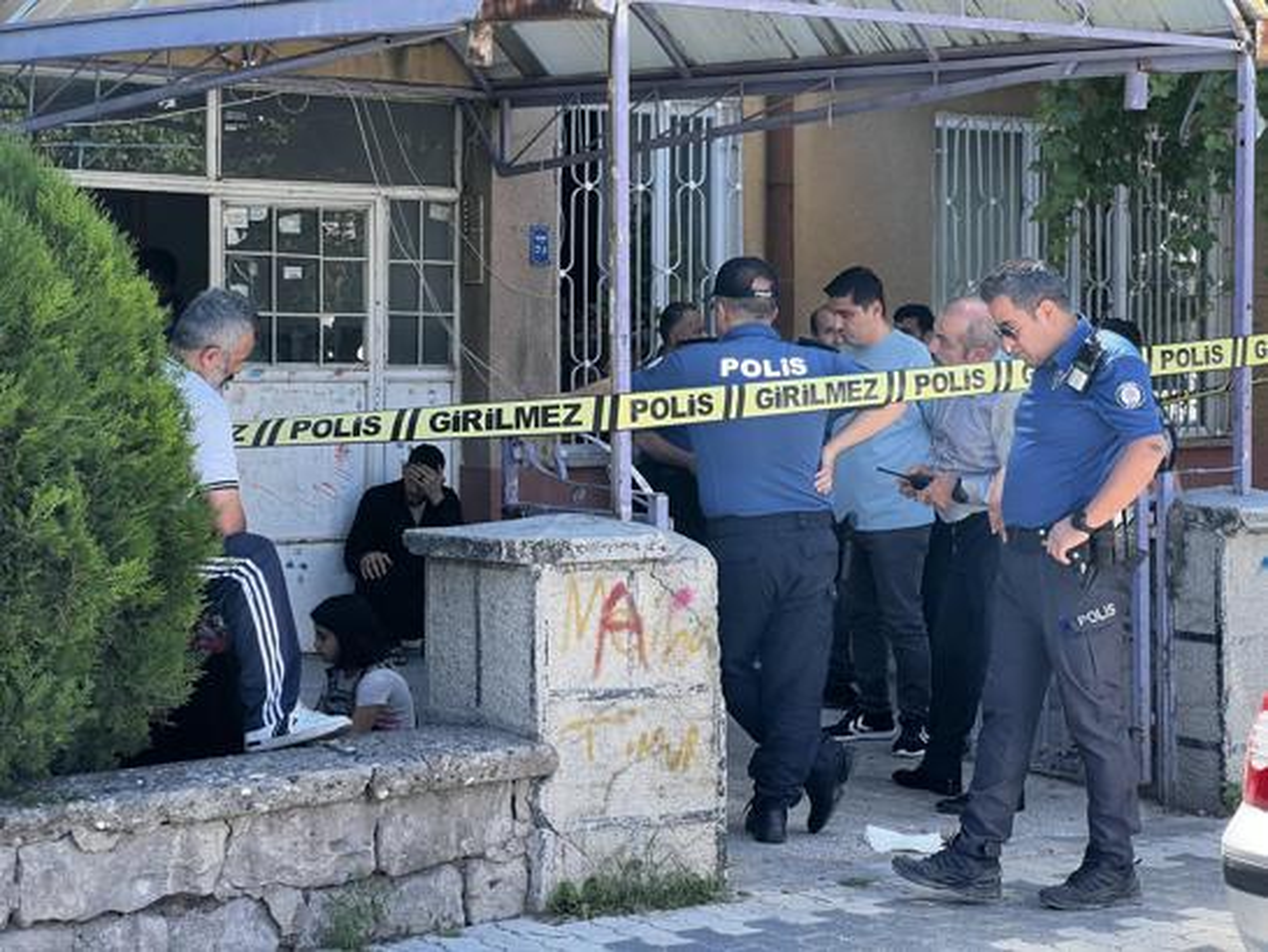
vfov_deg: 19.2
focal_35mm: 77
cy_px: 476
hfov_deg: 25.3
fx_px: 2822
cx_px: 634
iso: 32
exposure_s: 1/136
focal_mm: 9
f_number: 2.8
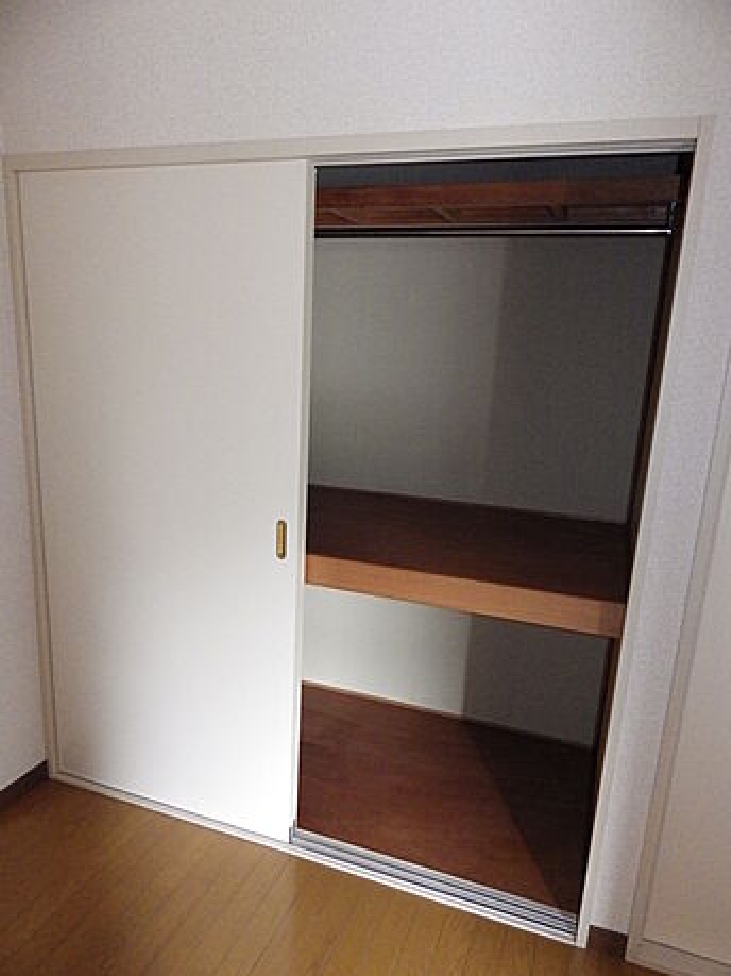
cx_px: 366
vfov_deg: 73.9
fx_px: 648
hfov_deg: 58.9
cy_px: 506
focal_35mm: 23
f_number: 3.1
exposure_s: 1/40
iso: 800
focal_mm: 4
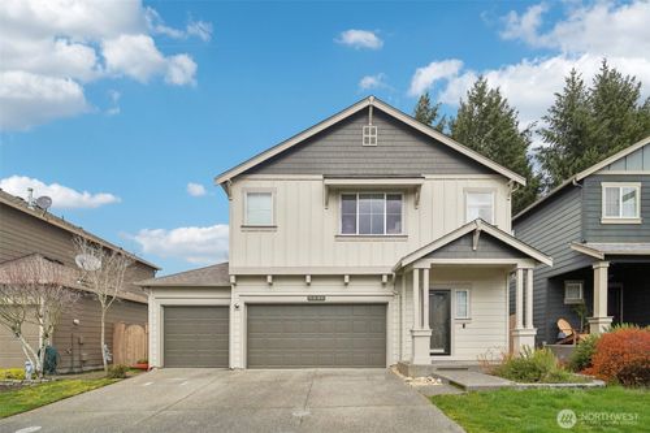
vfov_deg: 73.7
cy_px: 216
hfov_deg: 96.8
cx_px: 325
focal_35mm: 16
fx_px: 289
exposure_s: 1/1250
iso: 1600
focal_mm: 16
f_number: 8
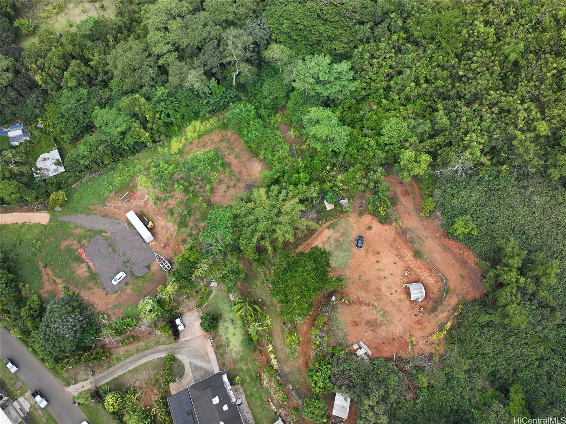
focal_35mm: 24
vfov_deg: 56.8
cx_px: 283
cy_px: 212
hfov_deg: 71.6
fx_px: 392
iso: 230
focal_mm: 12.29
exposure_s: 1/15
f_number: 2.8
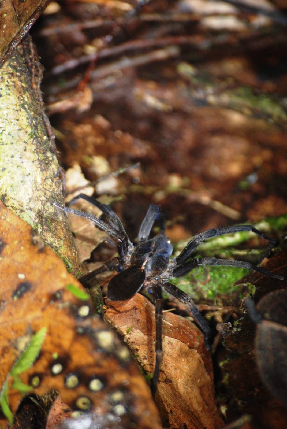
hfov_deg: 3.1
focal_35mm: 450
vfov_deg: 4.6
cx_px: 144
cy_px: 214
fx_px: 5366
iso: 400
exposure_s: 1/60
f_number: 5.6
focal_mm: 300
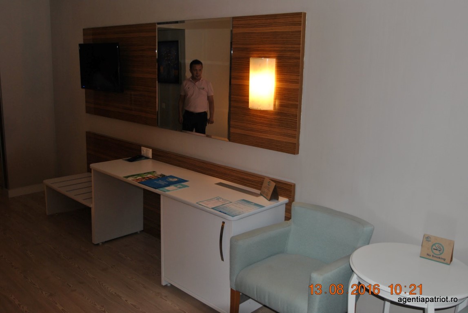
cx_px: 234
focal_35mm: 33
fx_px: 430
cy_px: 156
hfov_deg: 57.2
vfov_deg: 40.1
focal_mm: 22
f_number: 4.5
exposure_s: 1/60
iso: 200
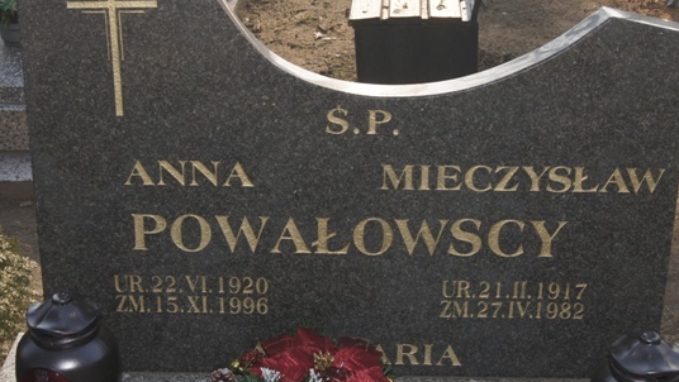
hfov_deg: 32.0
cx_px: 357
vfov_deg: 18.4
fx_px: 1182
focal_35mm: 66
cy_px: 144
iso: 200
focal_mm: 35
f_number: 11
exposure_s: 1/160
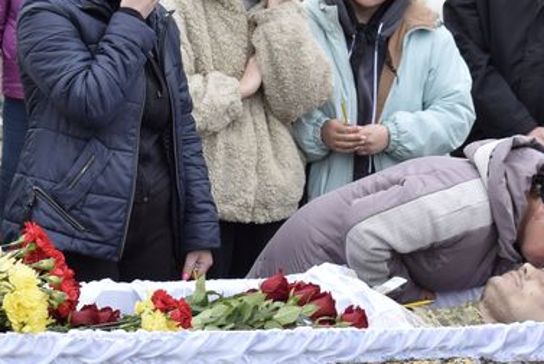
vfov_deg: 8.9
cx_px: 242
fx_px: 2344
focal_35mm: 155
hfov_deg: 13.2
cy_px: 126
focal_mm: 52
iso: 320
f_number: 8
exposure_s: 1/250
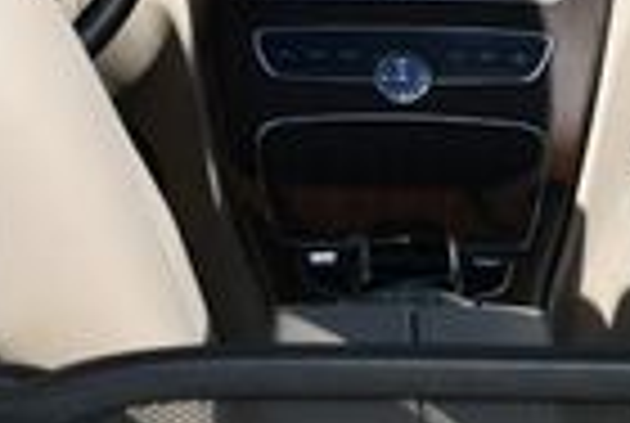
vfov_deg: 5.9
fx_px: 3998
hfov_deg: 9.0
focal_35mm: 228
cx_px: 446
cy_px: -364
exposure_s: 1/320
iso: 100
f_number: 8
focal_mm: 25
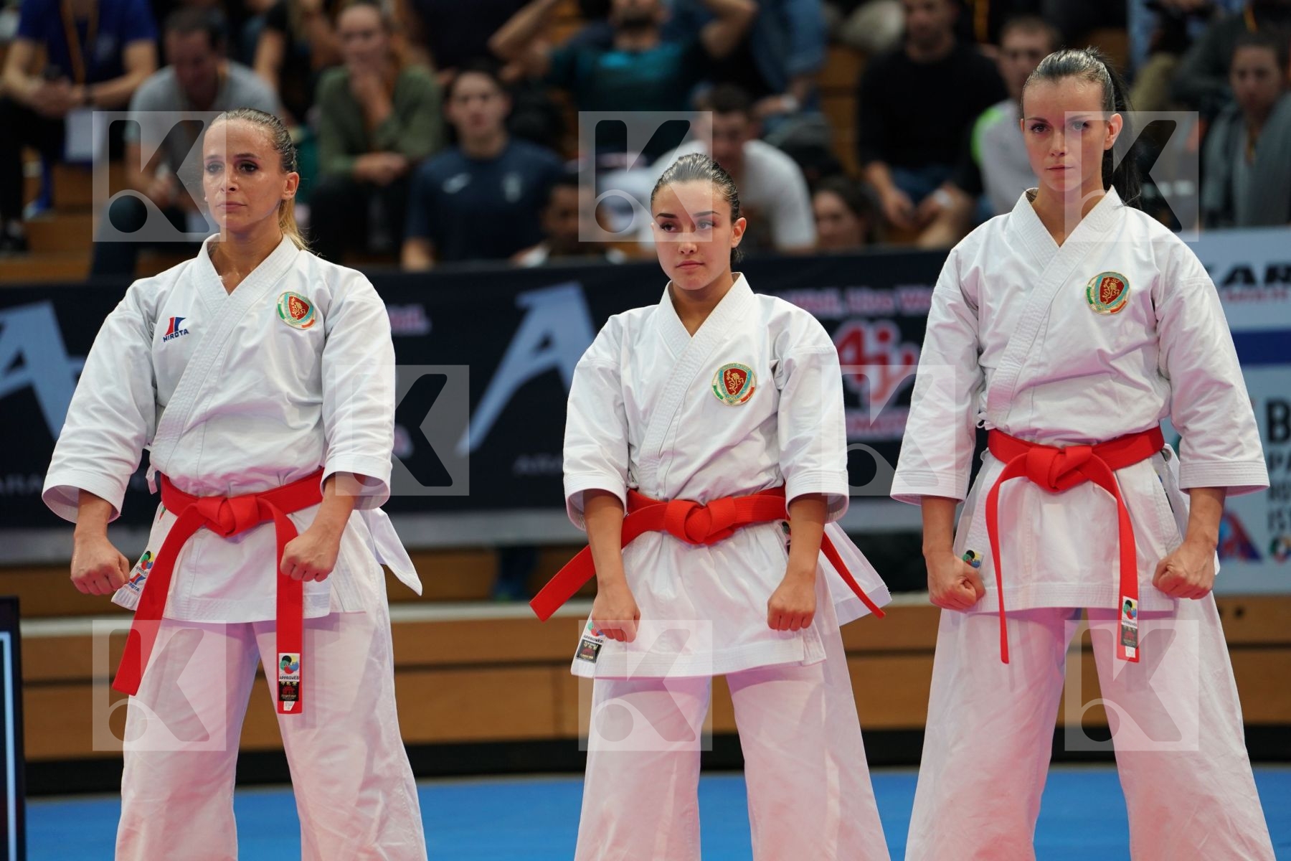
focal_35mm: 198
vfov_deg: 6.9
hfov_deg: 10.4
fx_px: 7100
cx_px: 646
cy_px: 430
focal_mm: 198
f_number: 2.8
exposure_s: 1/500
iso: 1250
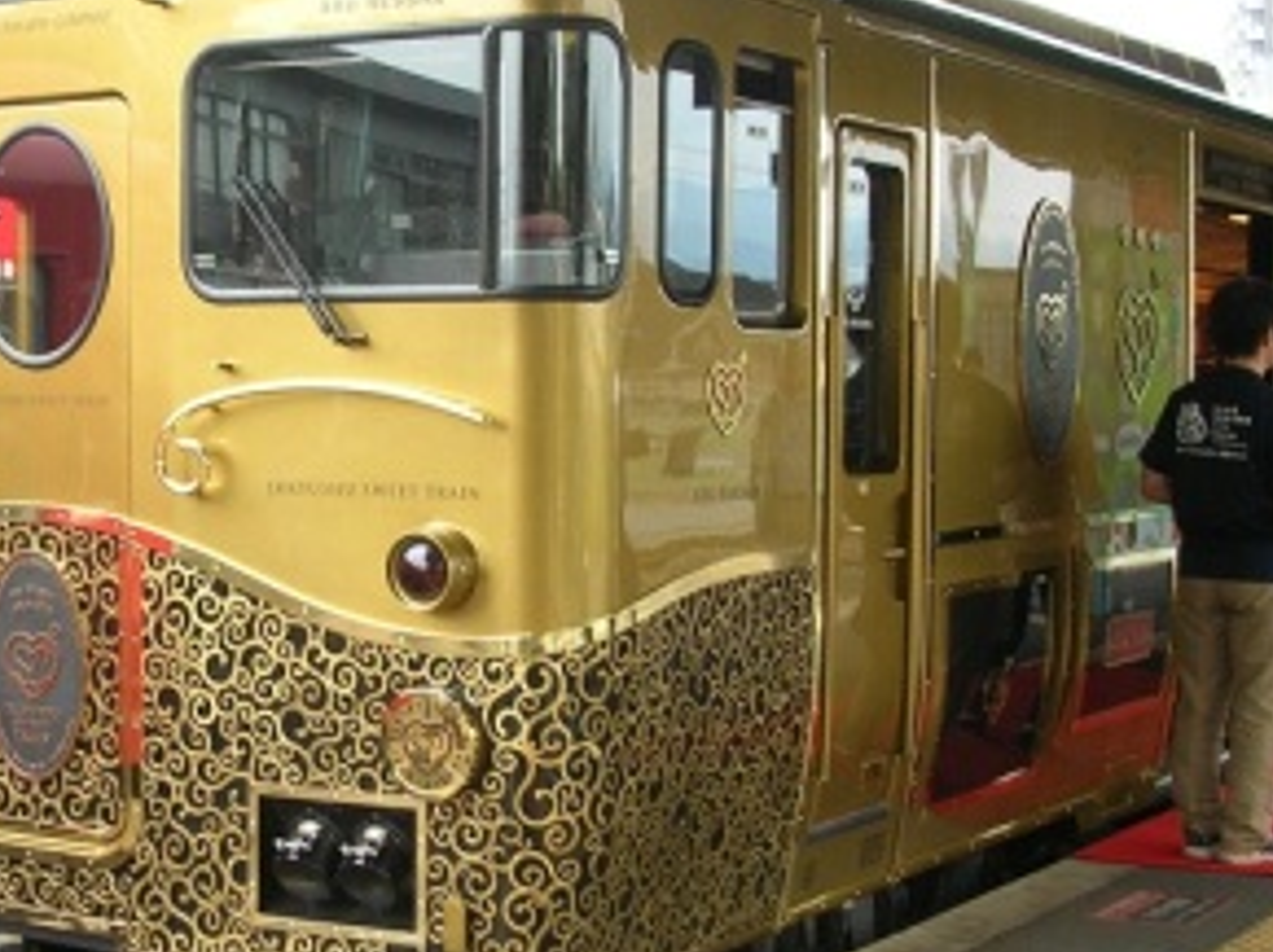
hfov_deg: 28.0
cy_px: 476
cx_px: 417
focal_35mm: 69
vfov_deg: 21.3
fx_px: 2535
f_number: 3
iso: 50
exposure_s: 1/70.8
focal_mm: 6.6
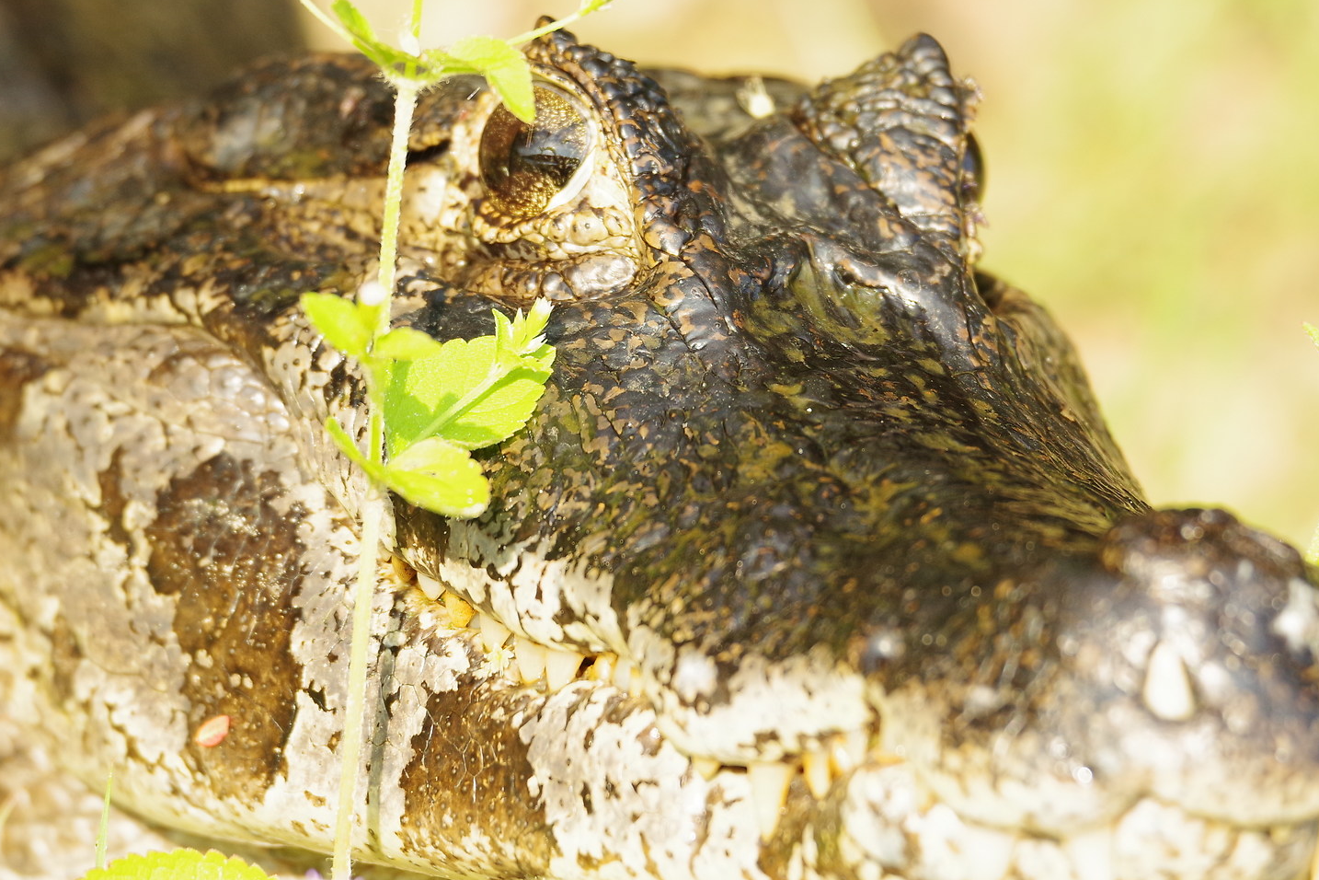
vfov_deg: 2.7
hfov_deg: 4.1
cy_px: 439
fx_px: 18391
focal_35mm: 502
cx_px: 714
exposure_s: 1/640
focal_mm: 200
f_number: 3.5
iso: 400
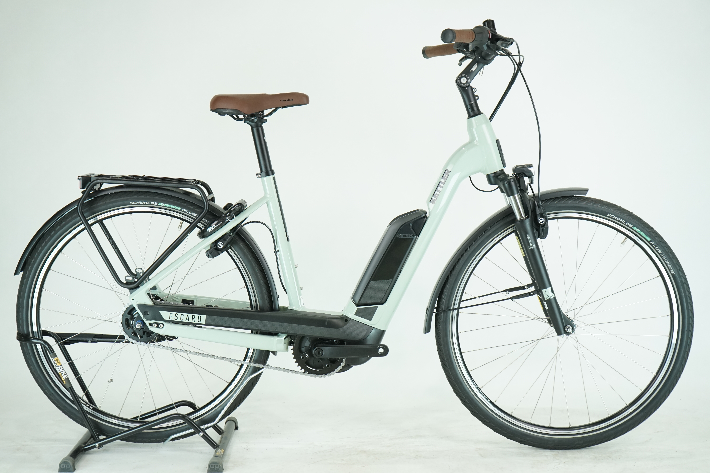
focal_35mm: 52
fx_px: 1025
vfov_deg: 26.0
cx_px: 355
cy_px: 236
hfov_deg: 38.2
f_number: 5.6
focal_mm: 52
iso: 1600
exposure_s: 1/200
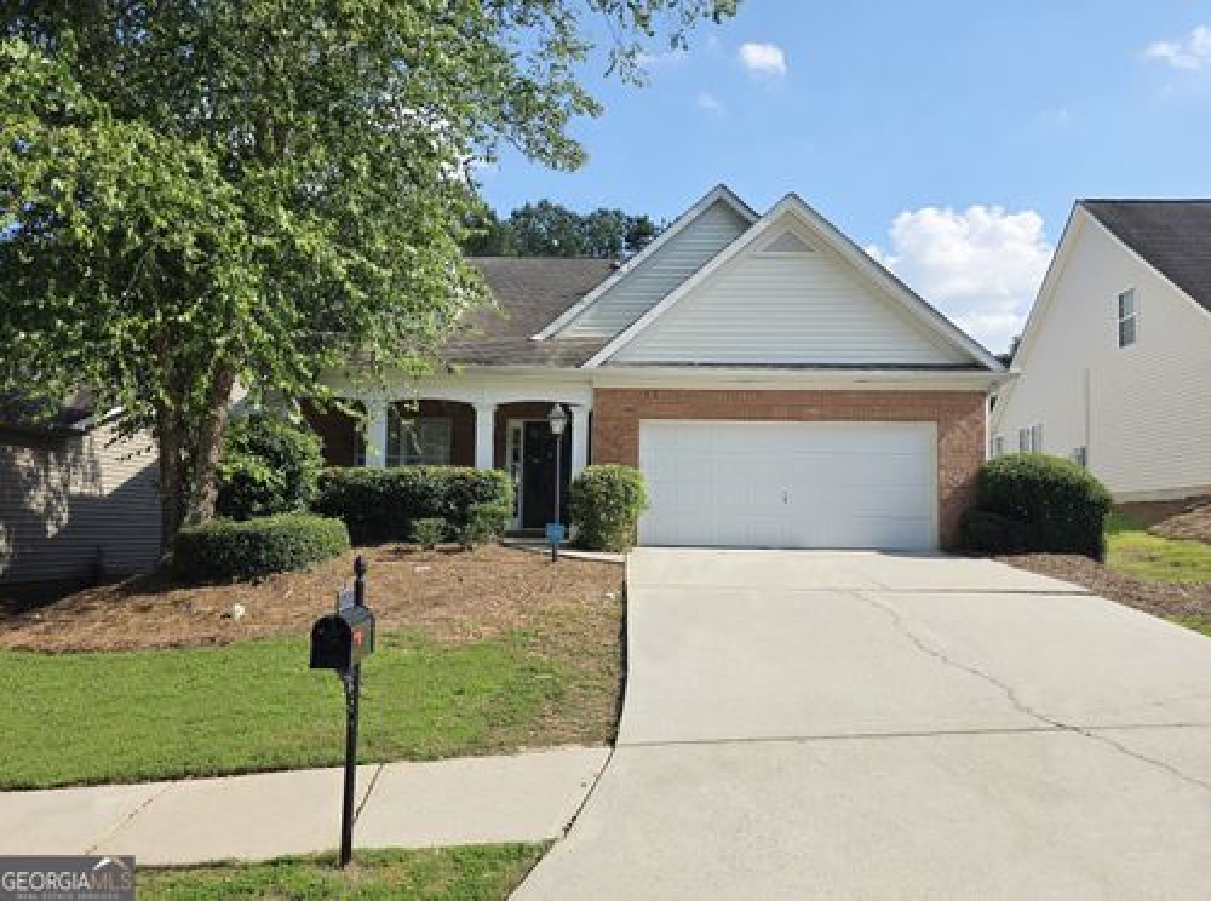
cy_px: 450
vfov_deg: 58.6
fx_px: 802
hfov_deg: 74.1
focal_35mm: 23
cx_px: 606
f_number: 1.7
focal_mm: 6.3
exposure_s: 1/707
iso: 12
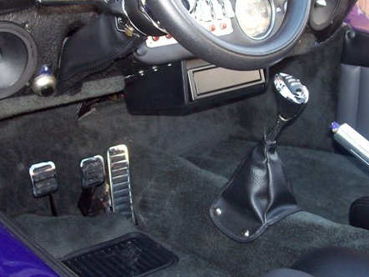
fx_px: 554
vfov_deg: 27.8
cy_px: 87
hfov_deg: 36.8
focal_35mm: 52
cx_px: 174
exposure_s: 1/64
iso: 80
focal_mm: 6
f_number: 2.7
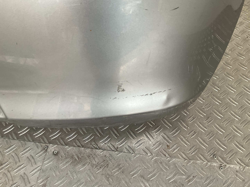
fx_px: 209
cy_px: 94
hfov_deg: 61.7
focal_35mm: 29
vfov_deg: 48.2
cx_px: 125
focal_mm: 3
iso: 40
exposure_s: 1/50
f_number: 1.8
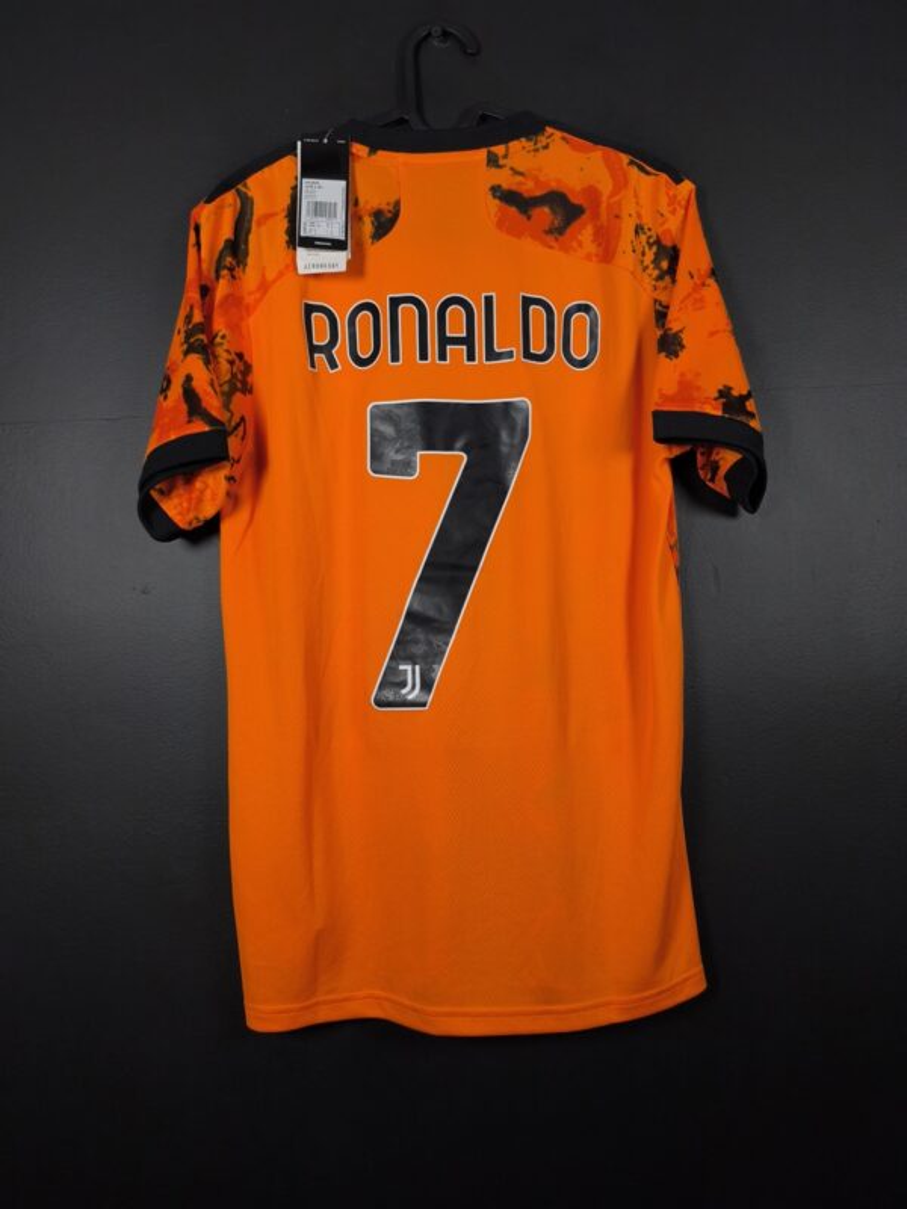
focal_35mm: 23
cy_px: 604
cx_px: 454
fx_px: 804
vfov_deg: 73.9
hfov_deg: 58.9
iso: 400
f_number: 1.6
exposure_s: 1/160
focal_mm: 6.57
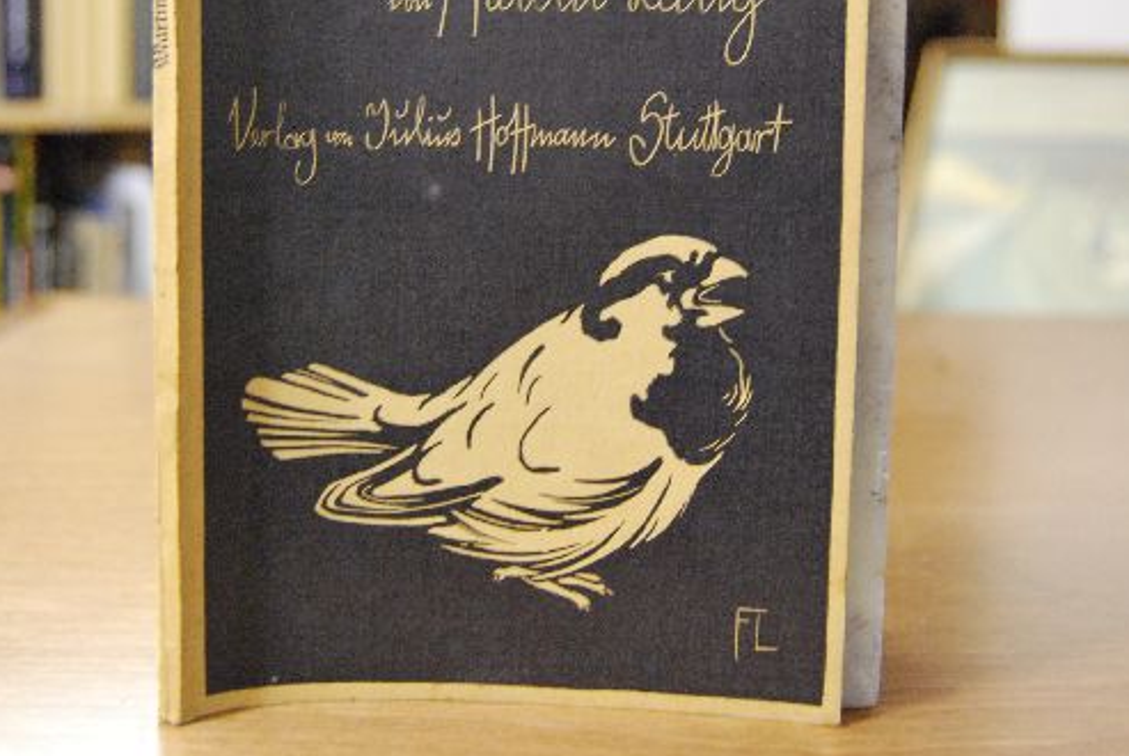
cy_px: 199
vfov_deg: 26.8
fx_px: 1570
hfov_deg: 39.6
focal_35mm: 50
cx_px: 551
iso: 1600
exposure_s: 1/30
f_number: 3.8
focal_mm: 22
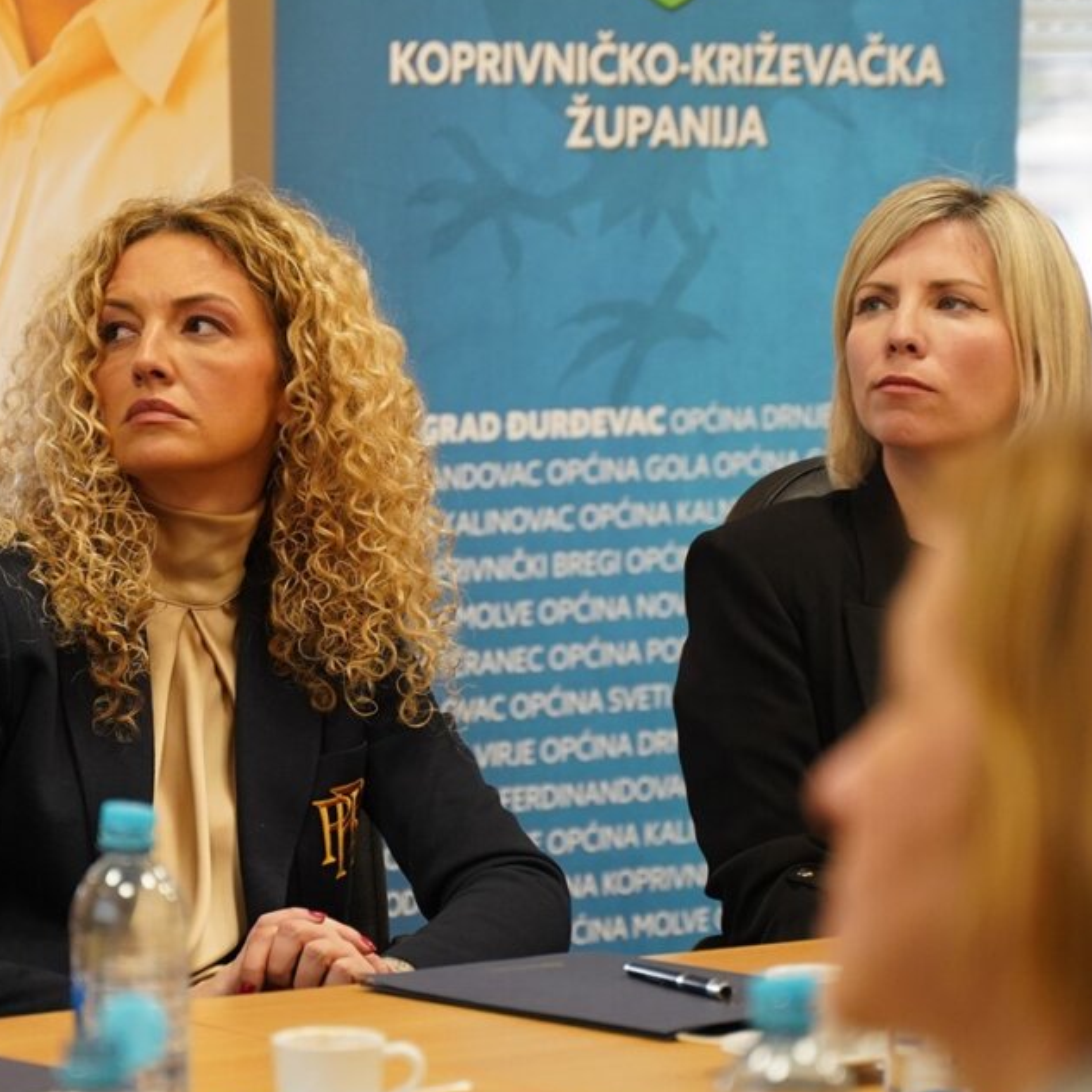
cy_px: 567
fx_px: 5496
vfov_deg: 11.3
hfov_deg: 11.3
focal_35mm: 154
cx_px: 347
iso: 1250
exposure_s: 1/250
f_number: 2.8
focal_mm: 75
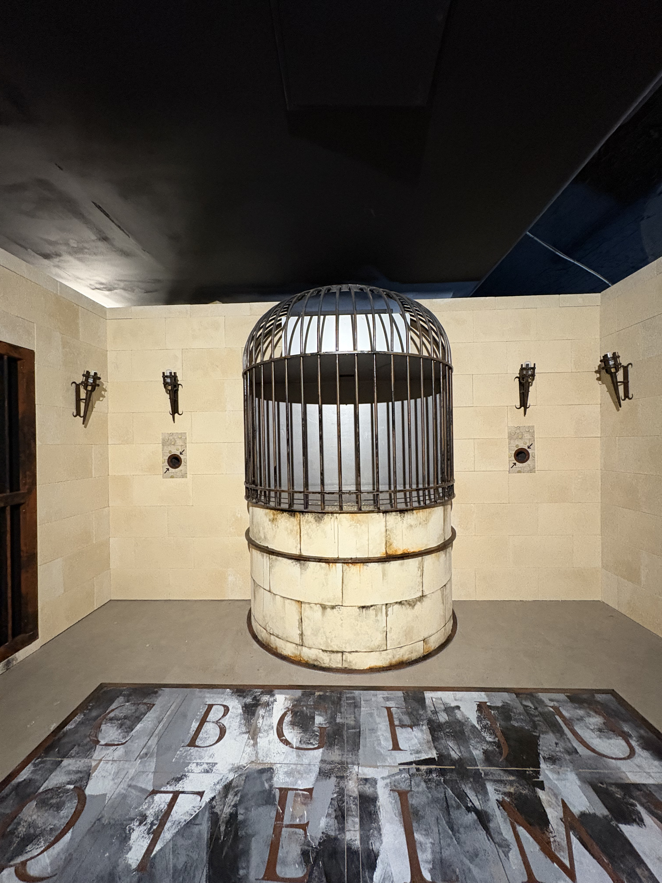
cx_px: 331
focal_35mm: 14
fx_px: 357
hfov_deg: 85.7
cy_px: 442
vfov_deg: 102.1
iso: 800
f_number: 2.2
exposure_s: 1/50
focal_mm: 2.22
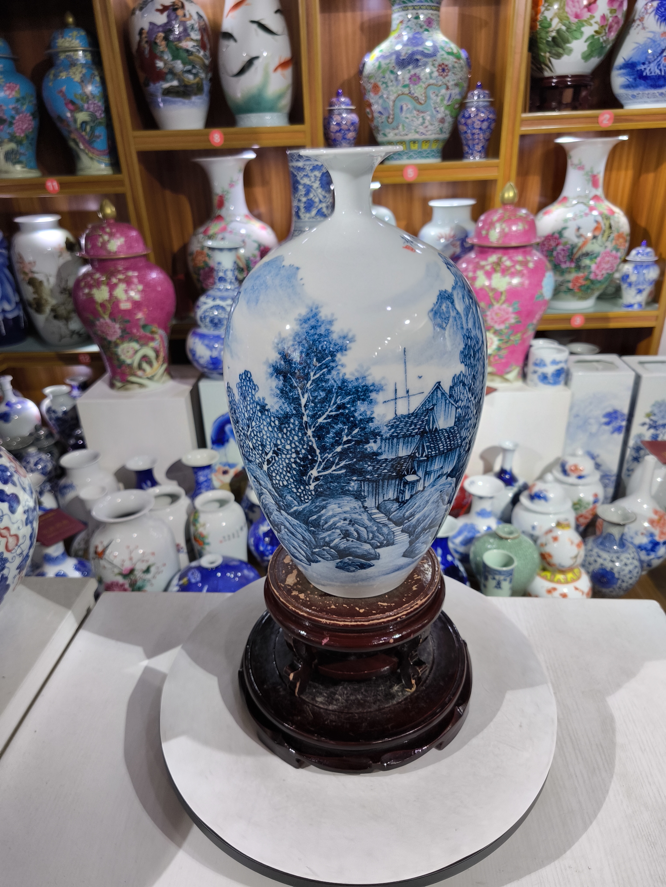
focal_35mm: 23
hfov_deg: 58.9
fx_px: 590
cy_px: 444
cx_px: 333
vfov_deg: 73.9
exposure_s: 1/50
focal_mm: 5.35
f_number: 1.7
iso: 200
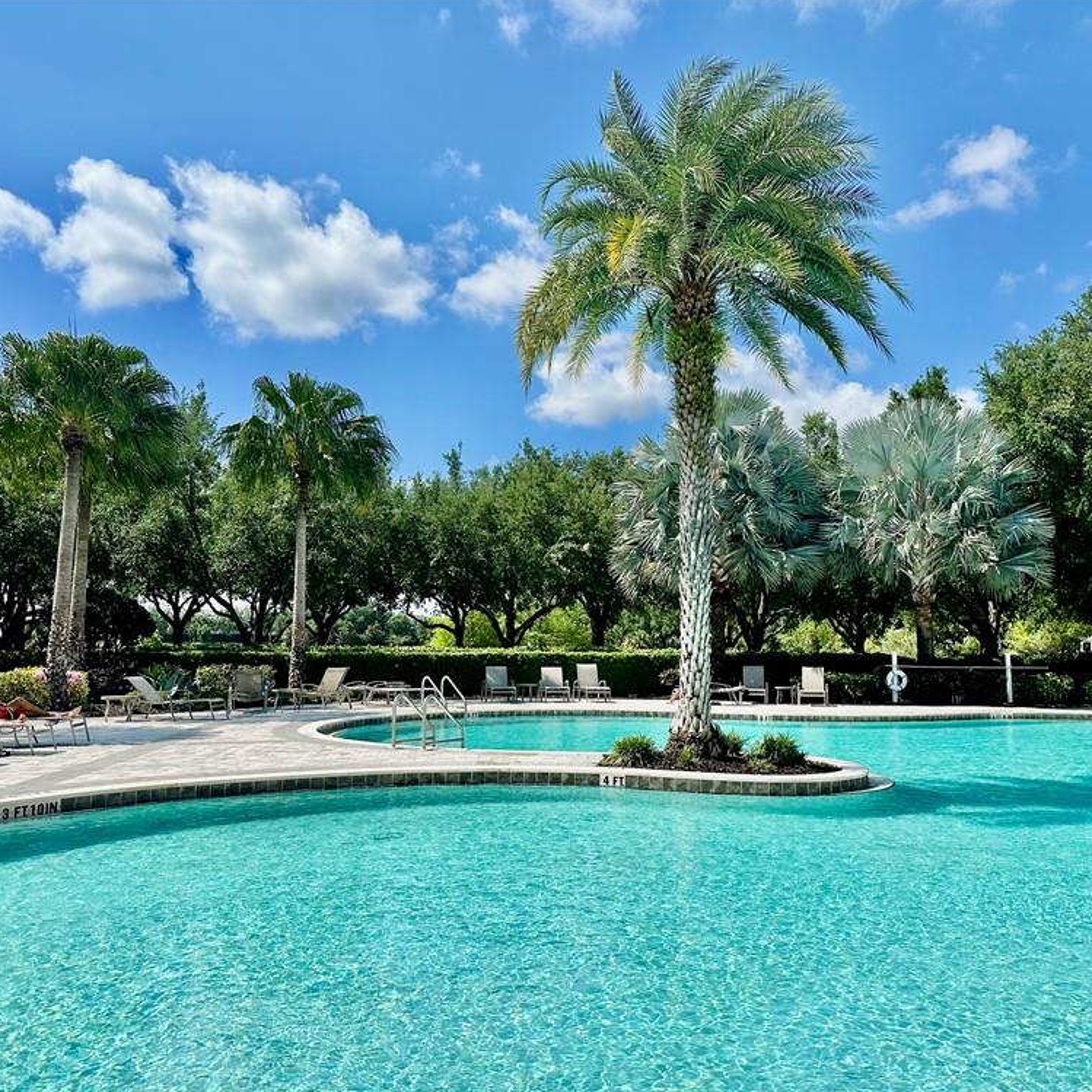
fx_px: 1035
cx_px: 602
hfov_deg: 55.5
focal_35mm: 29
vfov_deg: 55.6
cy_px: 555
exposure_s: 1/6623
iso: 80
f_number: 1.78
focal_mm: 6.86
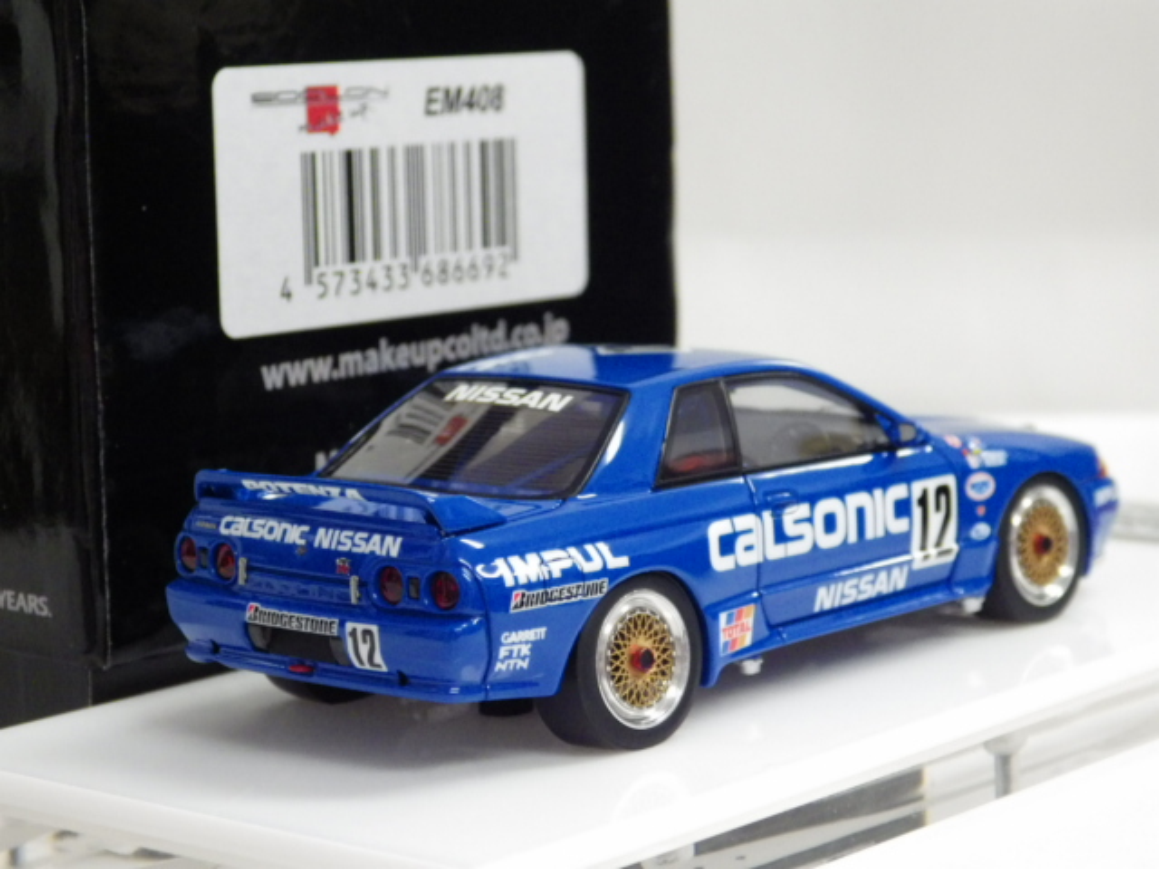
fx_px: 3449
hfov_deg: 19.1
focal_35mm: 103
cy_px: 434
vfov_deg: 14.4
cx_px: 580
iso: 800
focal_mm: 18.4
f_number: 4.6
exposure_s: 1/40
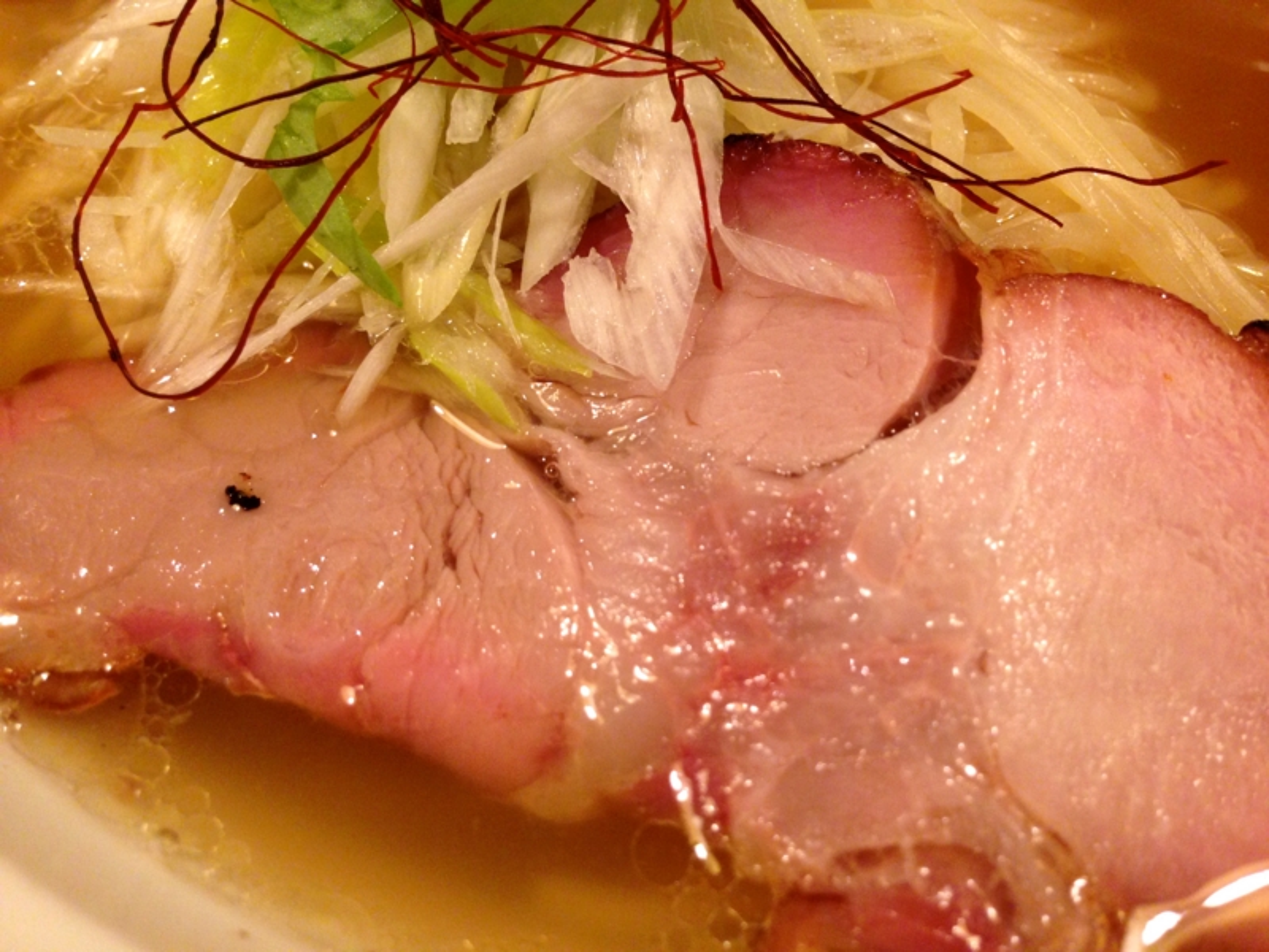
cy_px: 476
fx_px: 1210
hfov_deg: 55.4
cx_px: 634
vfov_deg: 42.9
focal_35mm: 33
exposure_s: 1/20
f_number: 2.4
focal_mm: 4.12
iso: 160
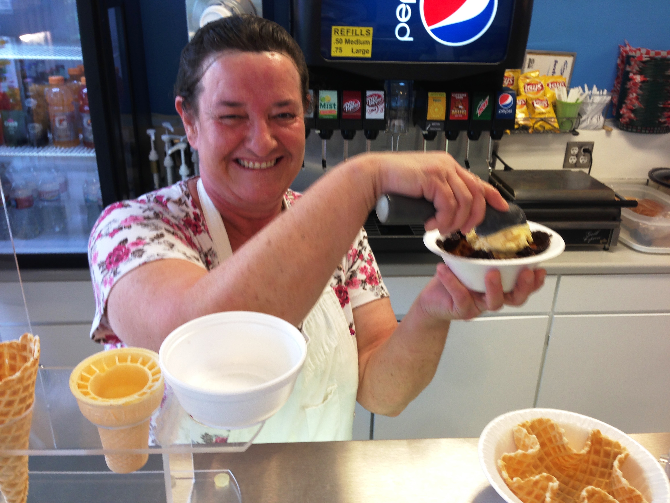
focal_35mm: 33
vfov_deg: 42.9
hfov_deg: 55.4
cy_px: 252
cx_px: 335
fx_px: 639
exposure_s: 1/30
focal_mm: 4.13
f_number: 2.4
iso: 50
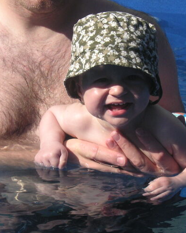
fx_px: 1157
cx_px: 75
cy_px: 135
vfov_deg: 11.5
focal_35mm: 168
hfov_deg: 9.2
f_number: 5
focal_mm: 17.1
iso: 50
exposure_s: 1/350
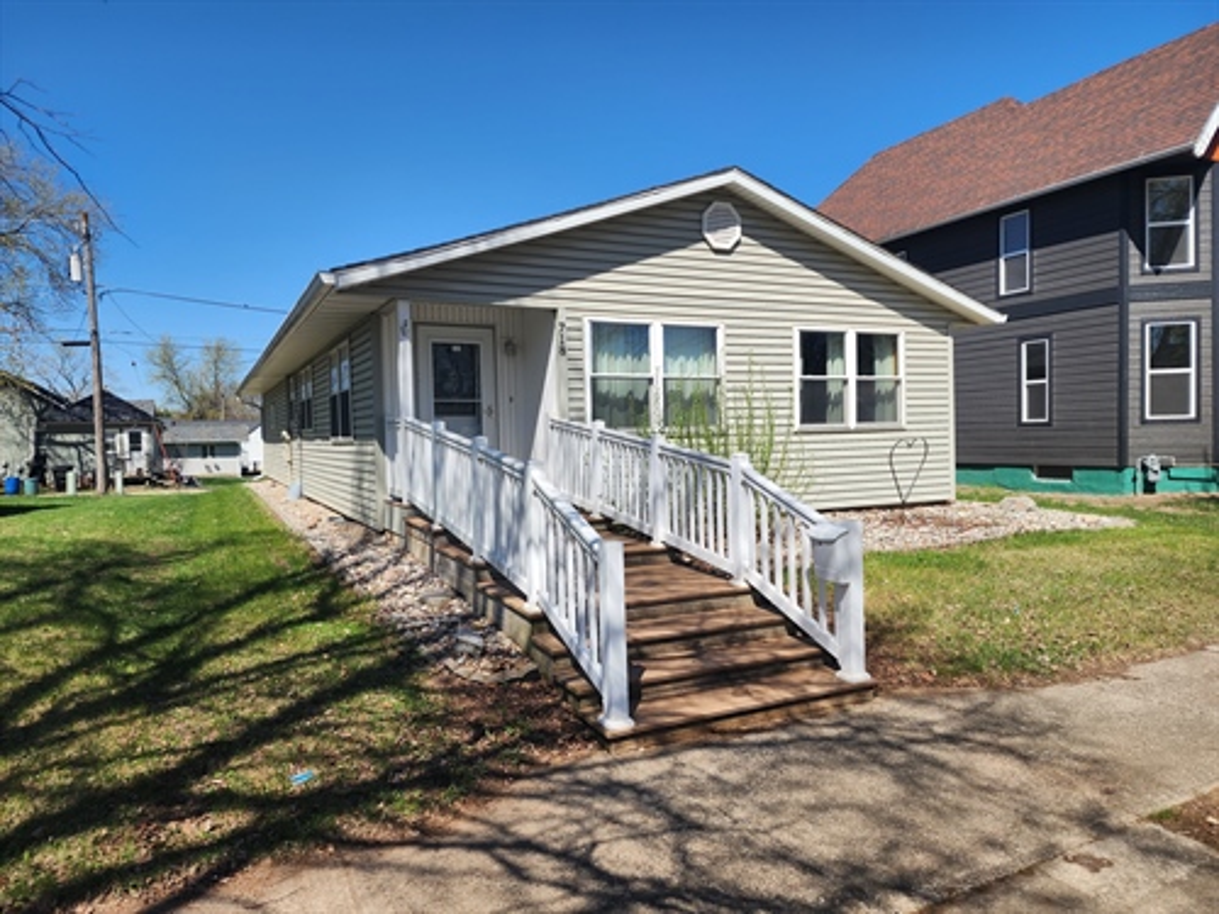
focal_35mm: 23
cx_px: 610
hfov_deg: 73.9
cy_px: 457
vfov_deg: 58.9
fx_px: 810
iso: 12
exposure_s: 1/970
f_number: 1.8
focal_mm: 6.4
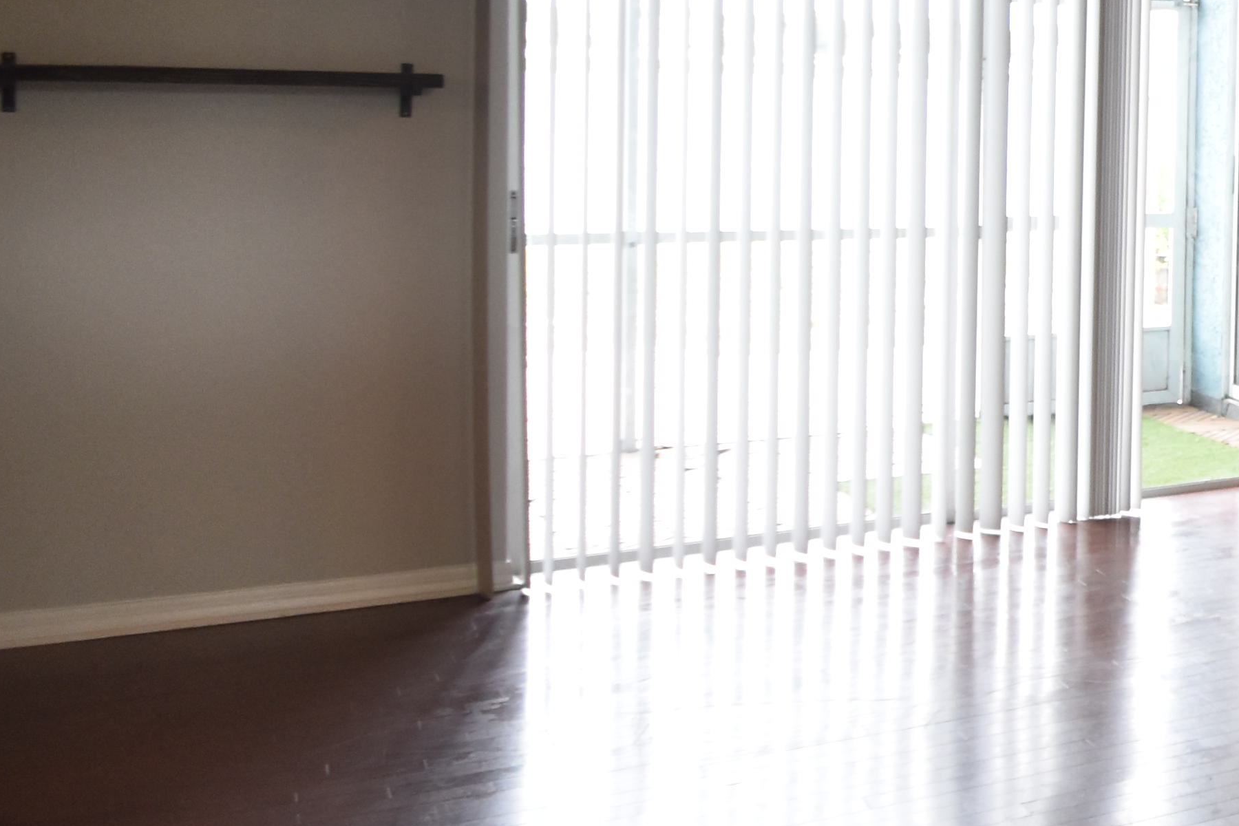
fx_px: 1721
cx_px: 1871
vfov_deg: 26.4
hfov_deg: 27.2
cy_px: 140
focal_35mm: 50
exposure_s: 1/90
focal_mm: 10
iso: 800
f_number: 3.5
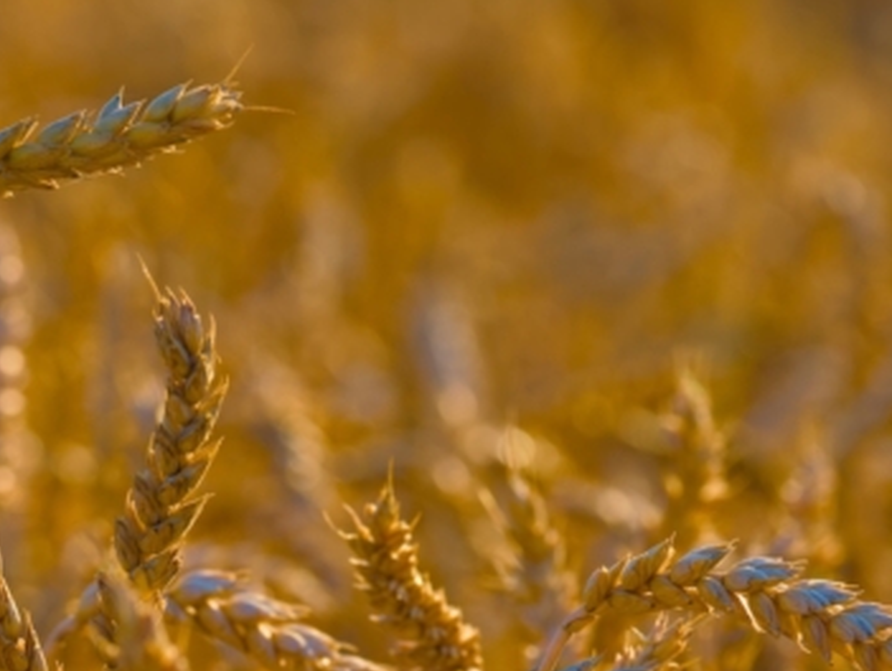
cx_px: 135
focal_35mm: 325
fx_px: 8383
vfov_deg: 4.6
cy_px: 341
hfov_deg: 6.1
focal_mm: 132
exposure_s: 1/125
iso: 160
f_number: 8
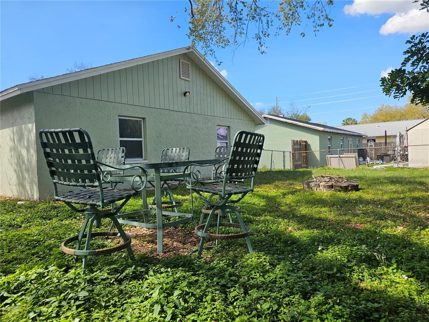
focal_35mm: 23
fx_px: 285
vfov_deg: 58.9
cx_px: 214
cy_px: 161
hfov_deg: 73.9
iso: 10
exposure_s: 1/434
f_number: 1.7
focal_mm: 6.3
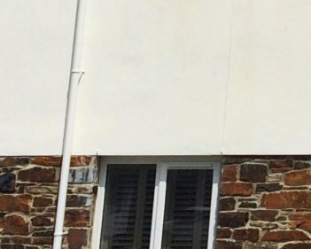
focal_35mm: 165
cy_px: -313
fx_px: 1519
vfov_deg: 8.7
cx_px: 574
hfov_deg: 10.9
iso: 32
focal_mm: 4.15
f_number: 2.2
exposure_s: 1/6849
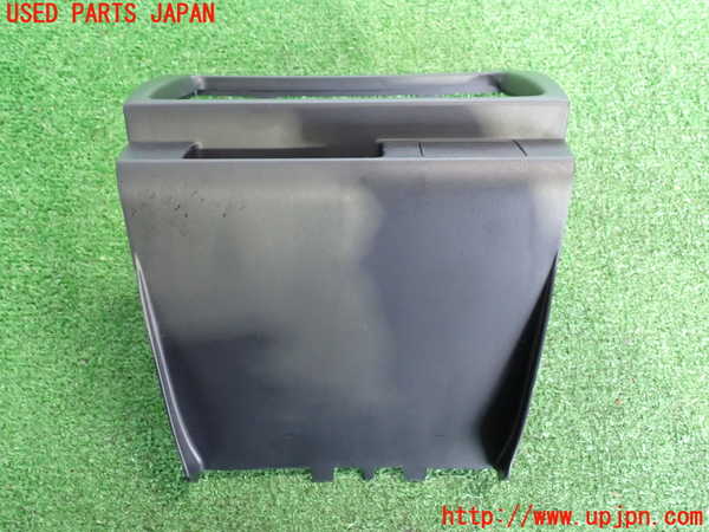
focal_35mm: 32
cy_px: 266
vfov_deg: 44.2
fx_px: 655
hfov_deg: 56.8
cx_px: 354
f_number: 3.2
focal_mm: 5.79
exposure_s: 1/13
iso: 800
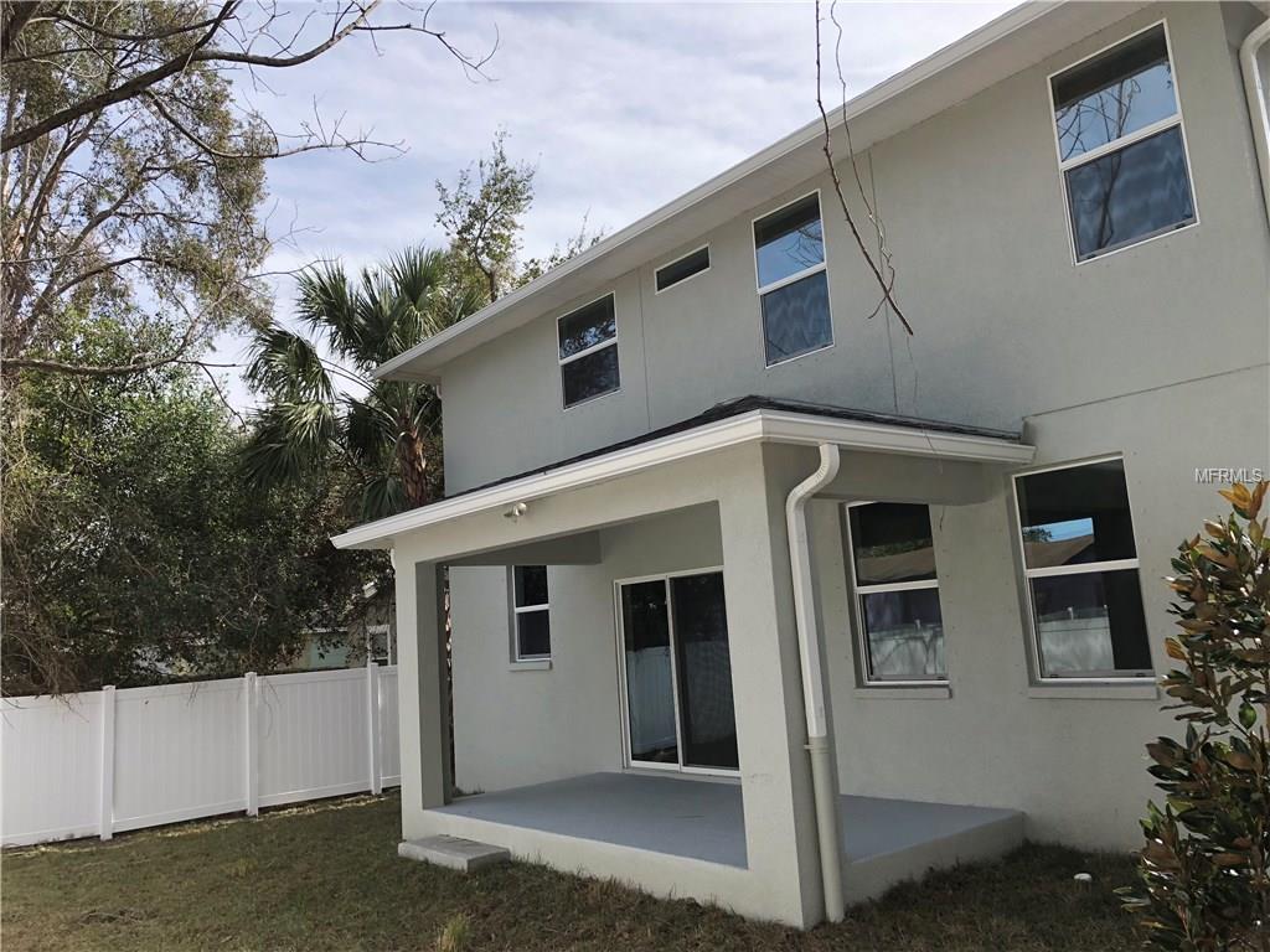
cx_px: 635
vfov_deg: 49.7
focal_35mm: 28
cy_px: 476
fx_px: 1027
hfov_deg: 63.4
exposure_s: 1/1312
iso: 20
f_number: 1.8
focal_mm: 3.99
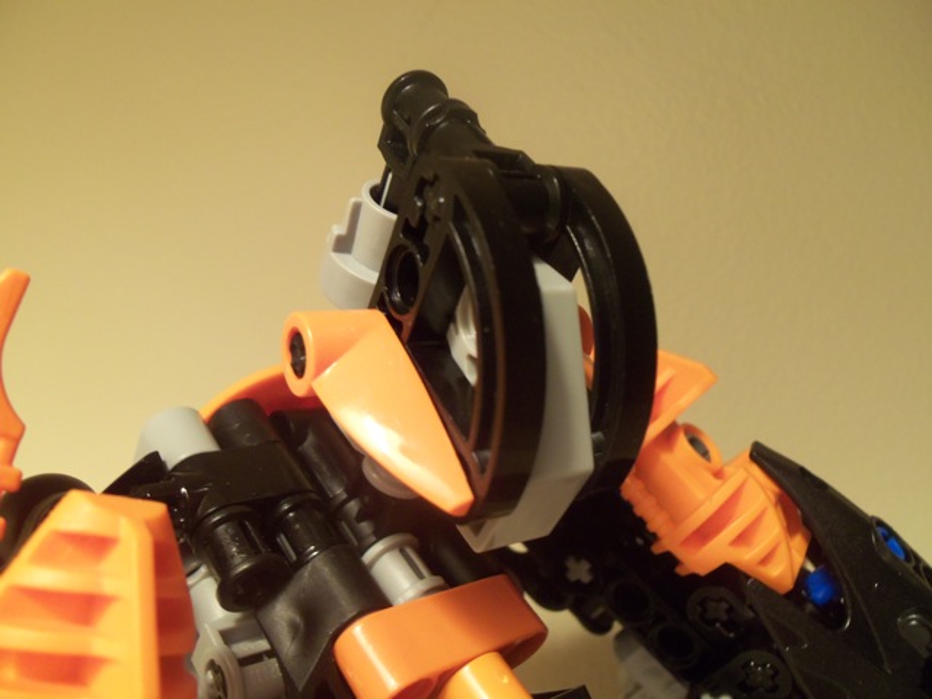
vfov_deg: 48.2
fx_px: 781
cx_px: 466
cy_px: 350
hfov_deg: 61.7
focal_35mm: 29
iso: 125
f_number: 3.4
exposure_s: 1/30
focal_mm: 5.2
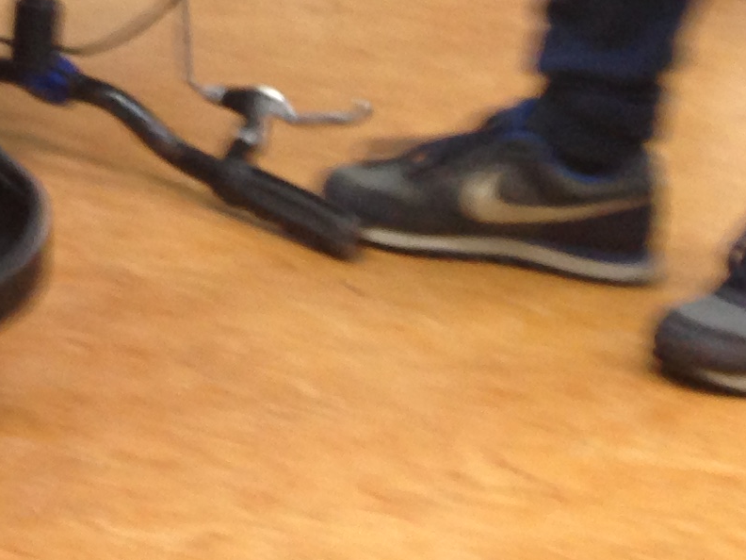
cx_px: -356
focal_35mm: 136
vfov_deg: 10.1
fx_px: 2931
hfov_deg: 13.7
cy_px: -566
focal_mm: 4.12
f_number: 2.4
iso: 64
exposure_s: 1/20
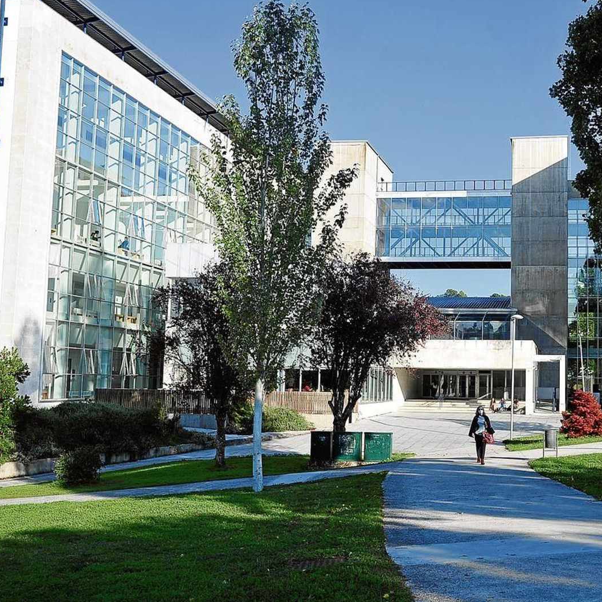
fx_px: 885
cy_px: 300
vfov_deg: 37.6
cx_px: 452
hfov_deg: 36.7
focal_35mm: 45
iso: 250
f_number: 9
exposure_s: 1/320
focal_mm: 35
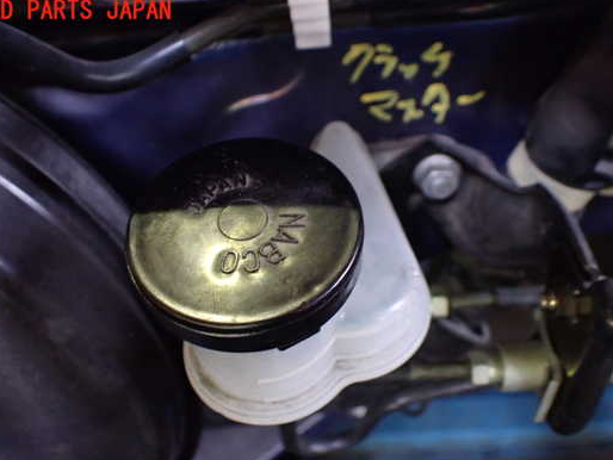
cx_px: 312
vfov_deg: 40.6
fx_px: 620
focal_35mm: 35
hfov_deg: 52.6
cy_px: 265
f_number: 2.3
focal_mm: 5.4
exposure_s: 1/30
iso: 800
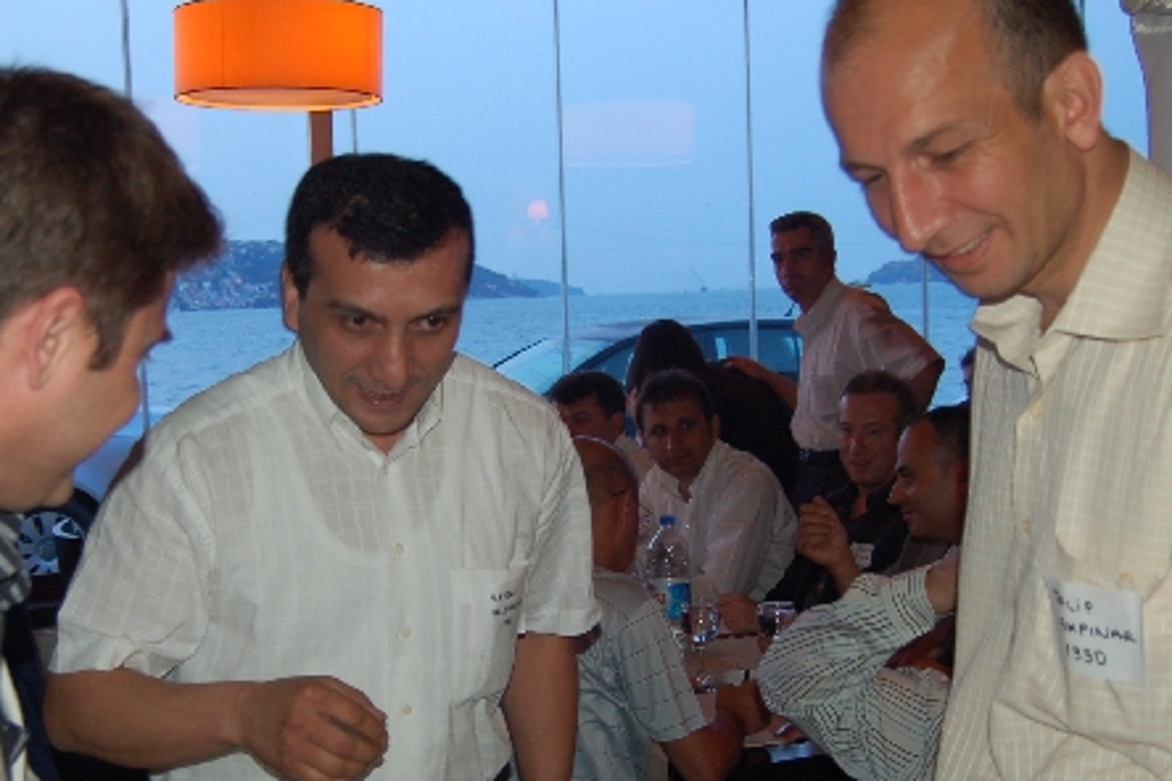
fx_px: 1758
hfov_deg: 36.7
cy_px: 499
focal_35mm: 54
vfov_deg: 25.0
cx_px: 443
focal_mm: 20
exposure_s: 1/60
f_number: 3.8
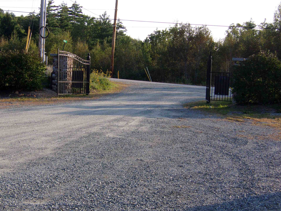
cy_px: 109
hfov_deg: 30.7
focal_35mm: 63
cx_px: 117
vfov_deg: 23.3
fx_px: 511
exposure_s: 1/240
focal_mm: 9.4
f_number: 4.2
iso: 80
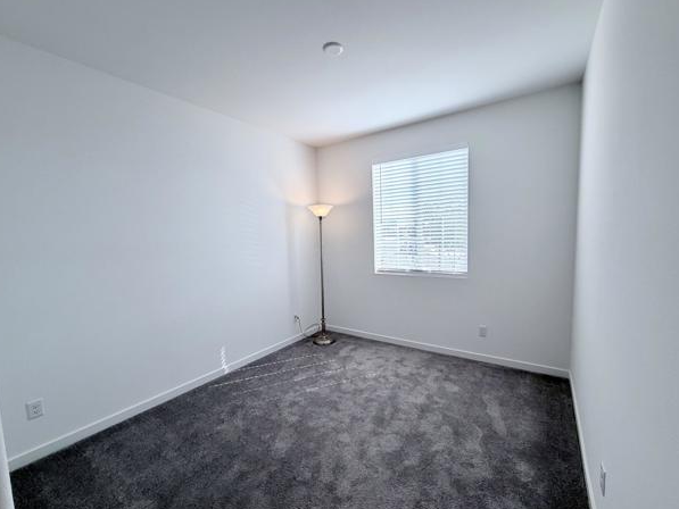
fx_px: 294
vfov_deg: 81.8
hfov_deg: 98.1
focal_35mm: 15
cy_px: 260
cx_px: 349
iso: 50
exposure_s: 1/120
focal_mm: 2.22
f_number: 2.2
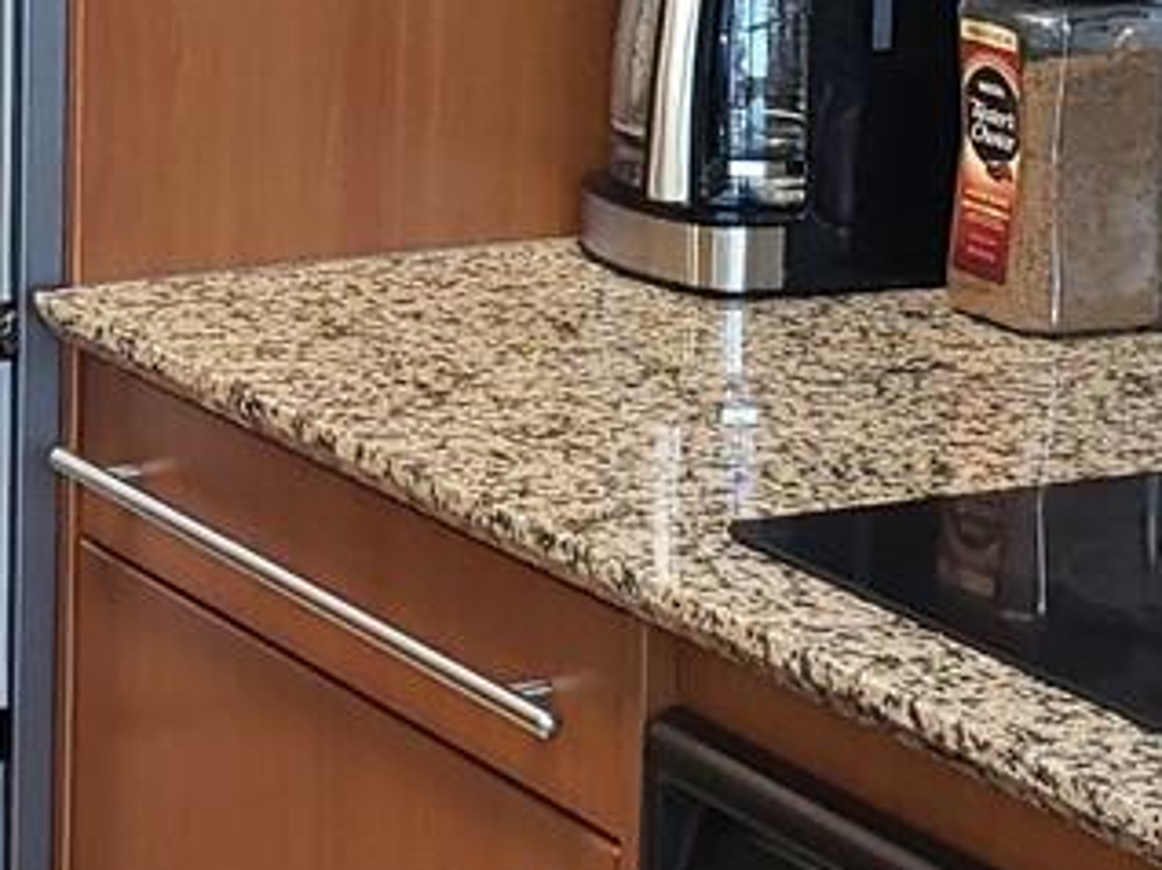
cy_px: -40
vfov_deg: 11.2
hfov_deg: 15.0
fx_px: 4394
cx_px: 289
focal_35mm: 131
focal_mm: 4.3
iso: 100
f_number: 2.4
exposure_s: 1/24
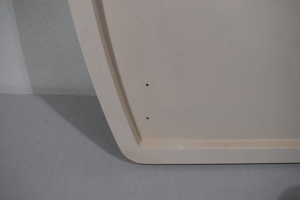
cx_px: 150
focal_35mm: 36
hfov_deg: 53.1
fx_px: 300
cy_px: 100
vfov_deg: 36.9
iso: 320
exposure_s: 1/125
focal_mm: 24
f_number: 5.6
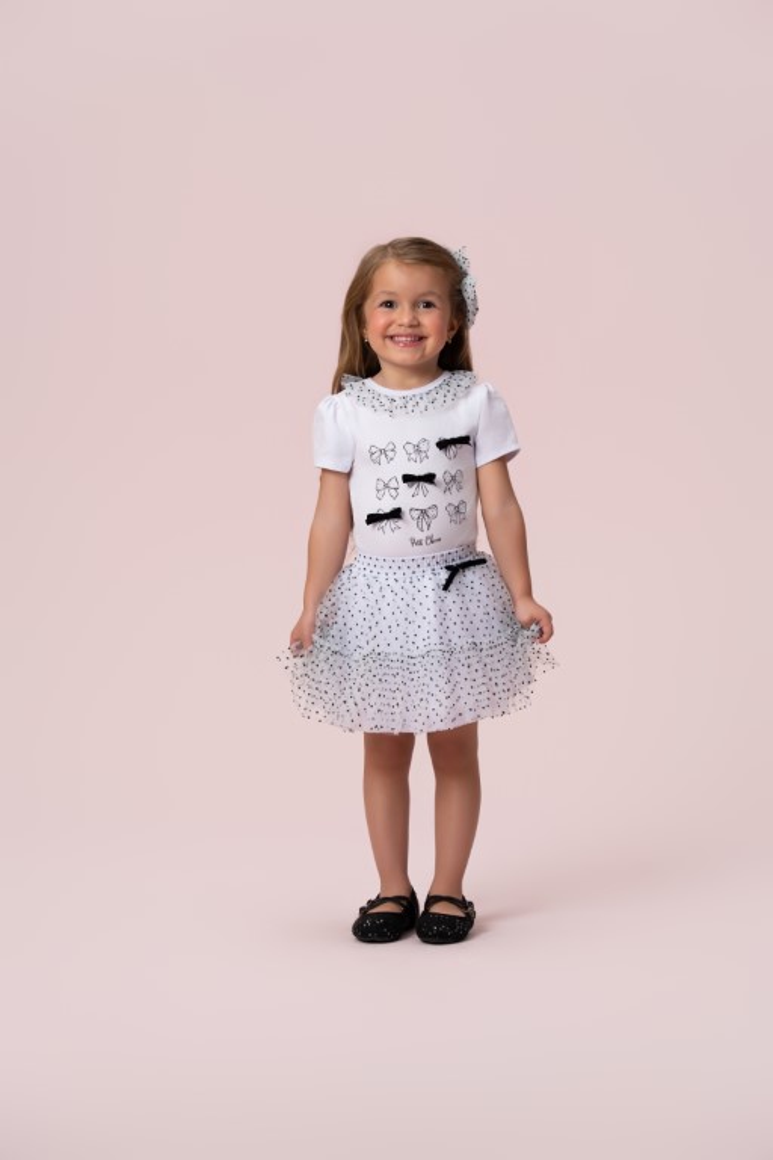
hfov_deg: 15.0
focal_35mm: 91
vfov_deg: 22.4
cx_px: 386
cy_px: 580
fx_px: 2931
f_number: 7.1
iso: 100
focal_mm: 91
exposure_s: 1/160
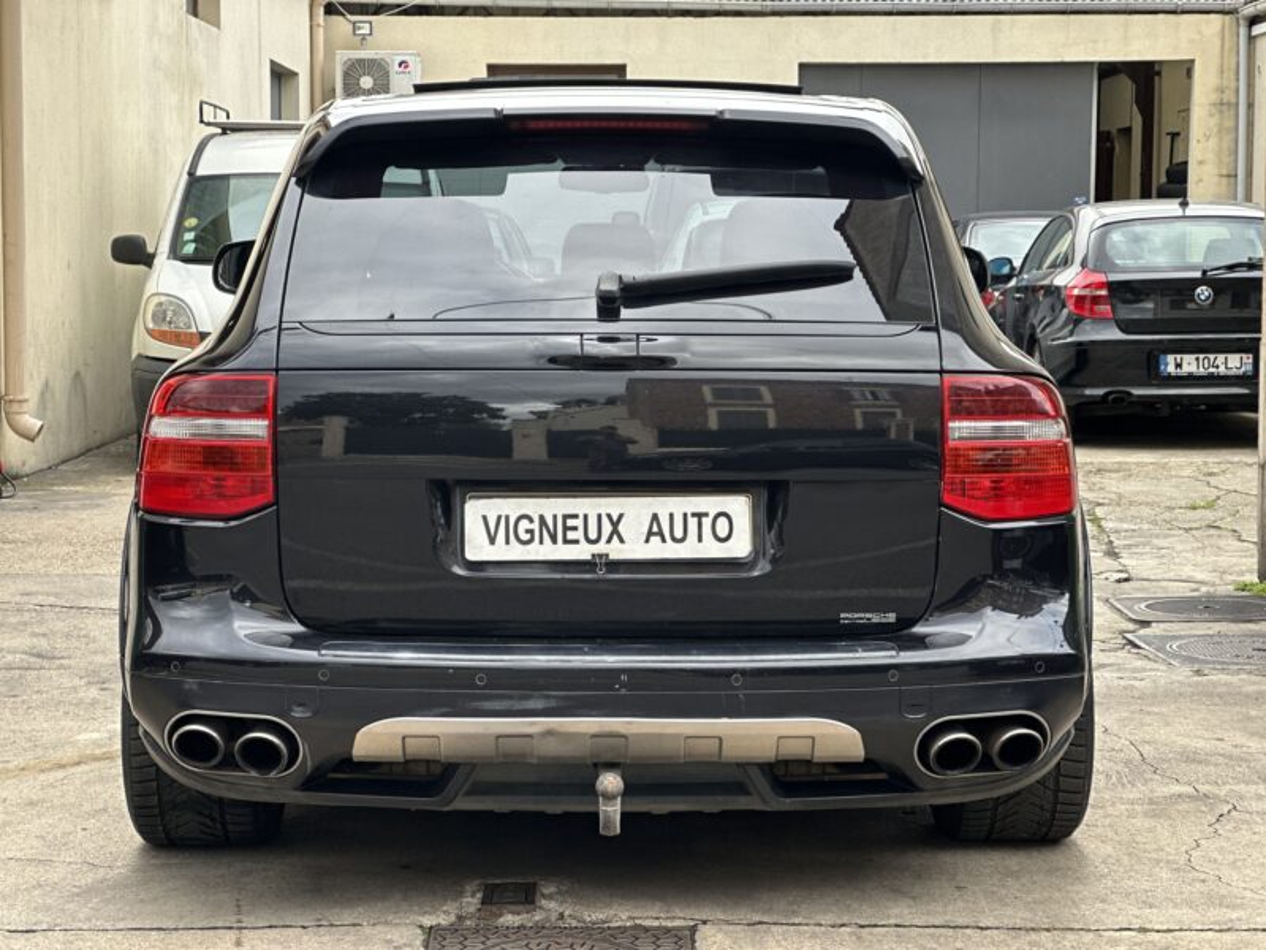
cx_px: 633
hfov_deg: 25.3
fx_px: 2816
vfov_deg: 19.1
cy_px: 475
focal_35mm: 77
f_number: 2.8
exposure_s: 1/121
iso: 50
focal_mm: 9
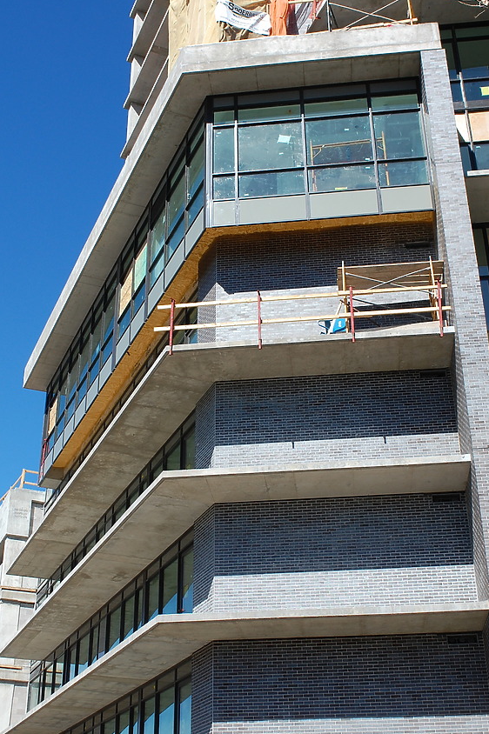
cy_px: 383
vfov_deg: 40.0
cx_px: 231
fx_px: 1010
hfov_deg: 27.2
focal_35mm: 50
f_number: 10
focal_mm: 31
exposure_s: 1/250
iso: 250
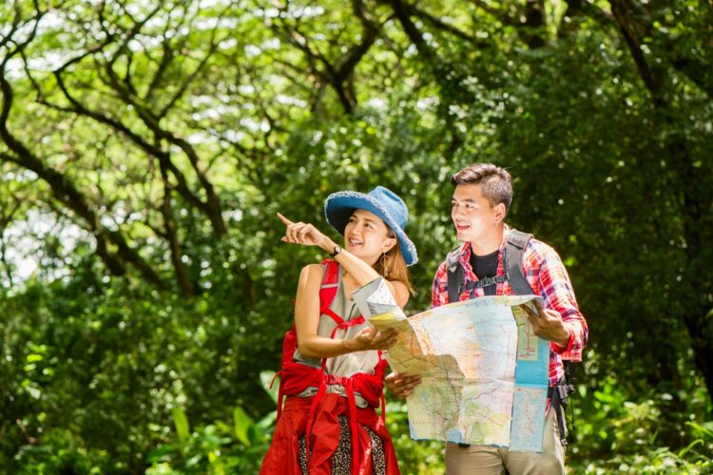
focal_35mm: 105
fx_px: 2079
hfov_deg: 19.5
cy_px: 238
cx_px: 356
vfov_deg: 13.0
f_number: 4.5
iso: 400
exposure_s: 1/200
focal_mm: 105
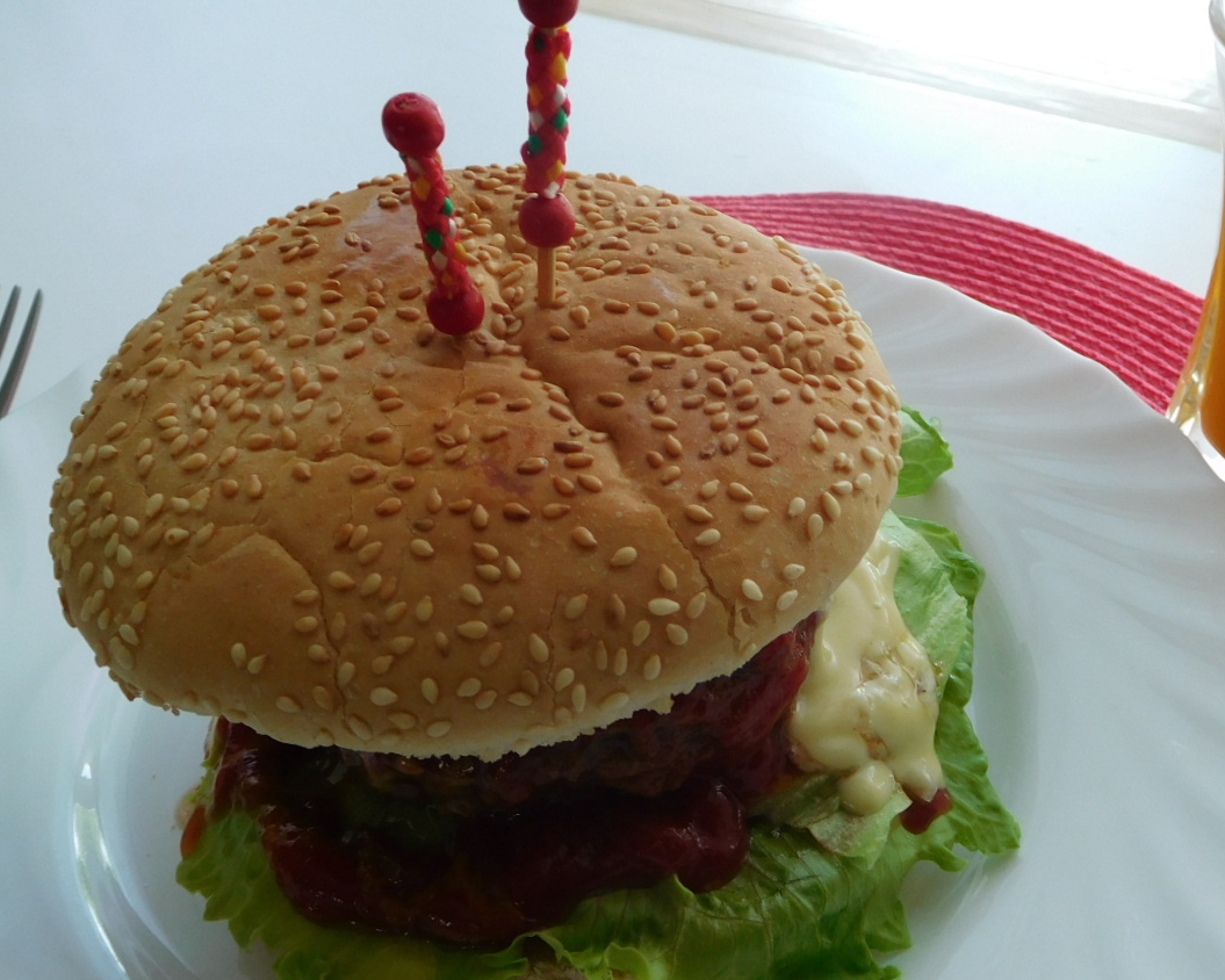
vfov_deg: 40.1
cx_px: 774
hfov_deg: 48.6
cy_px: 556
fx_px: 1341
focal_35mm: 37
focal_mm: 4.5
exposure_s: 1/30
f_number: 3.4
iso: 125
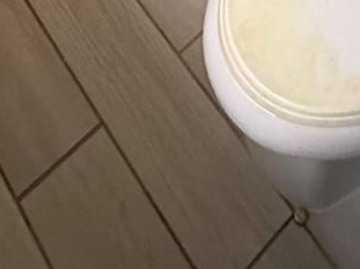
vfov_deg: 13.7
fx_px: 748
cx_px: 293
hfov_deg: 26.5
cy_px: -398
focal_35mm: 72
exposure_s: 1/99
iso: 160
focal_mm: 2.22
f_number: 2.2
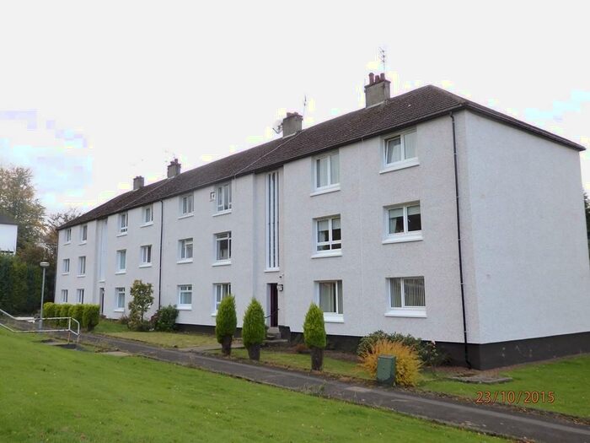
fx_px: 511
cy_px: 222
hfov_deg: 60.0
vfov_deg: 46.8
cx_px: 295
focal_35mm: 30
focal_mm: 5.5
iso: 125
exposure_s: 1/200
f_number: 3.3
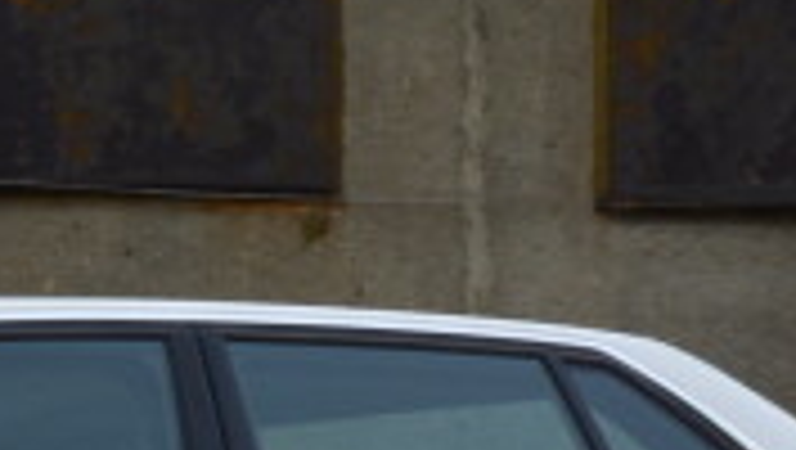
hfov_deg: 6.9
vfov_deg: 3.9
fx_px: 6529
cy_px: 893
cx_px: -414
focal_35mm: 309
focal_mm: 34
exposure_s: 1/60
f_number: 10
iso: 250
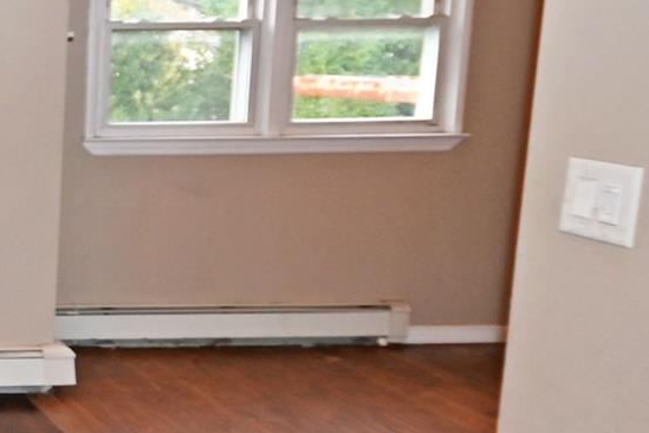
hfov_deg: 25.7
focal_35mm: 56
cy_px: 163
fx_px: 1009
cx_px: -343
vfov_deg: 24.1
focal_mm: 10
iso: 200
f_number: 4
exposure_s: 1/60
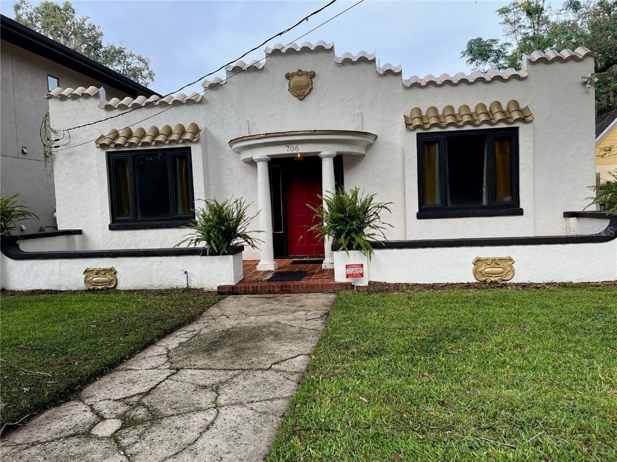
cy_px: 231
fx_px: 463
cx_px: 308
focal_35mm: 26
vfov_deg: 53.1
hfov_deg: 67.3
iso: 50
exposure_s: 1/477
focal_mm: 5.1
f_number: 1.6
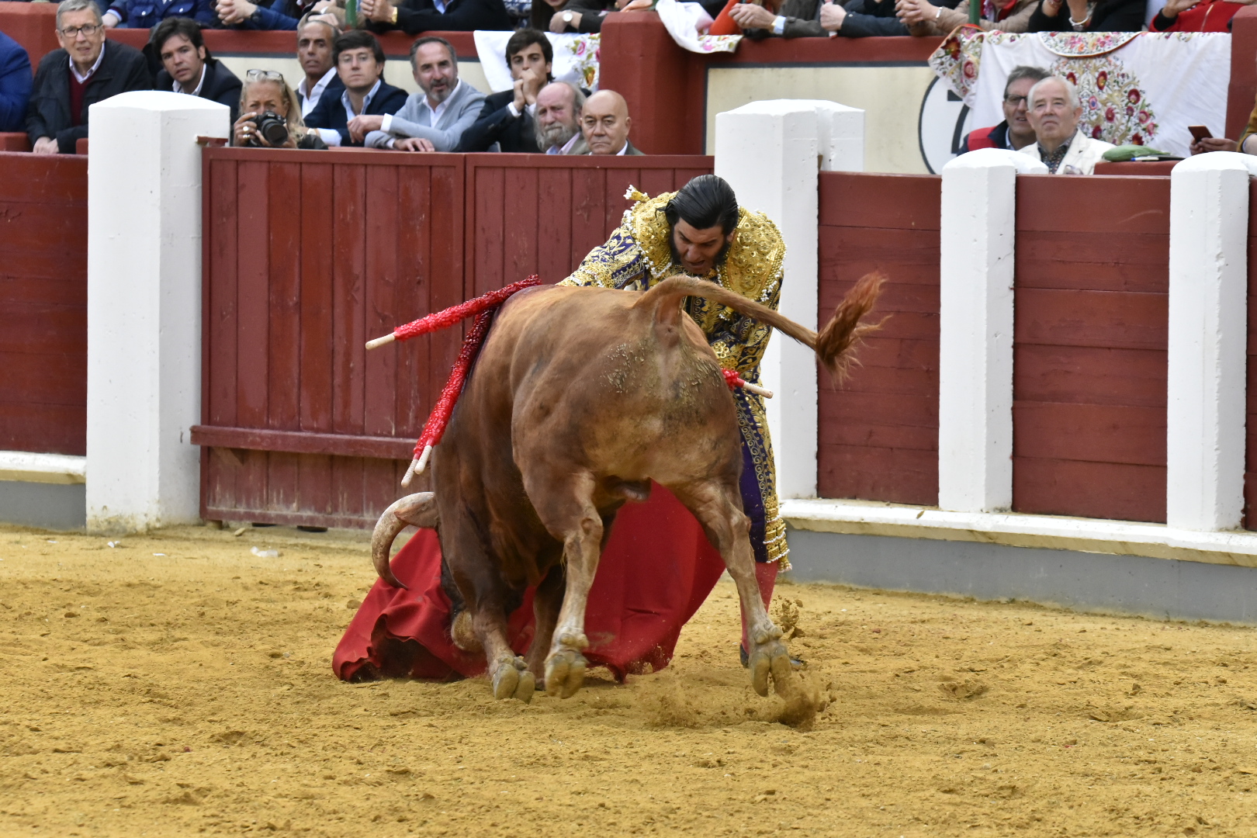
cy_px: 419
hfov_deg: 7.9
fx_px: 9078
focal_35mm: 260
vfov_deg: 5.3
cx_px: 628
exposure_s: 1/800
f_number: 13
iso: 6400
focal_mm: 260
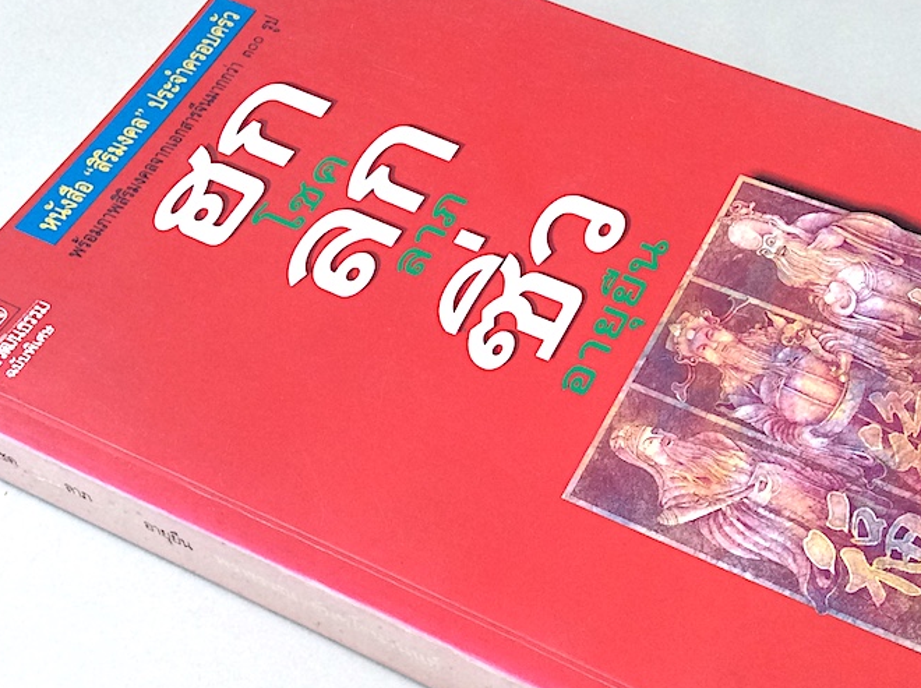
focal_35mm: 55
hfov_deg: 34.9
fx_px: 1461
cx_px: 527
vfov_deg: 26.5
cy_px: 394
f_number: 2.4
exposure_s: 1/100
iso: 64
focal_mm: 3.3
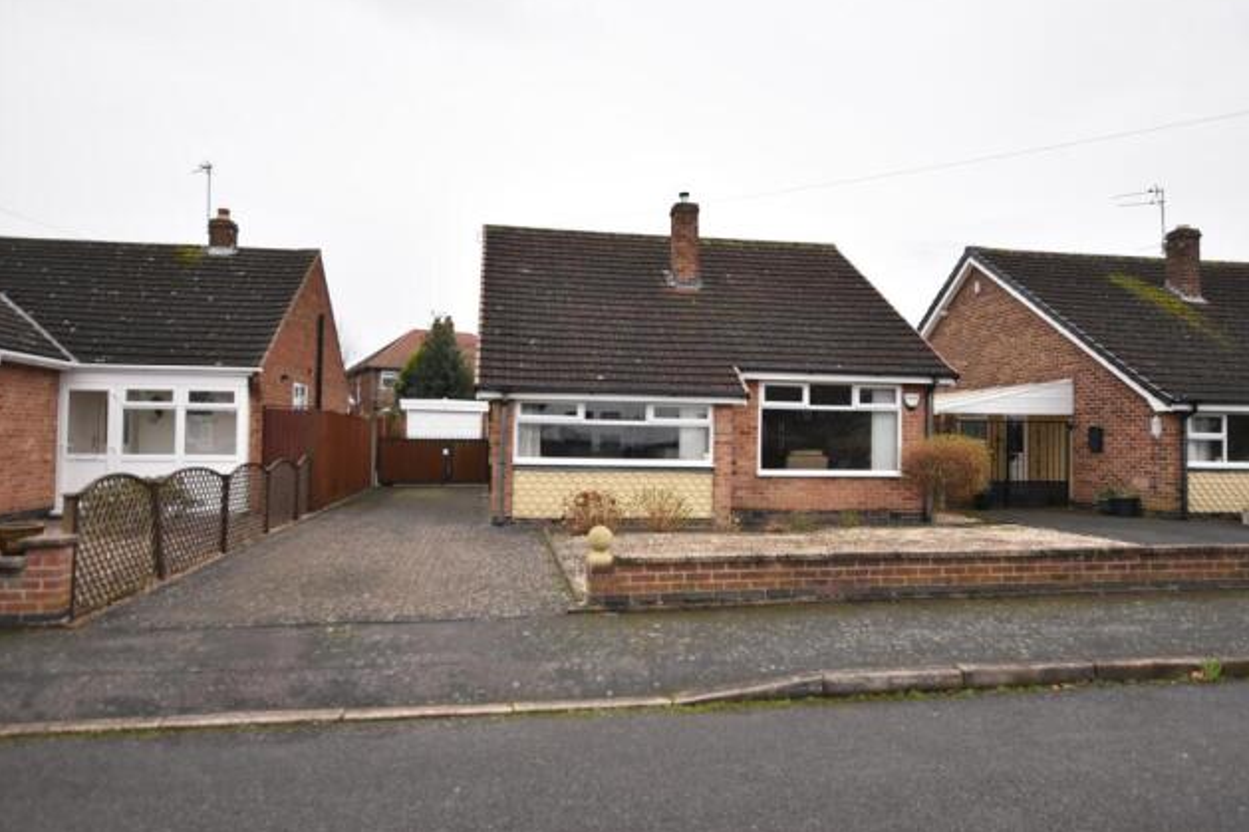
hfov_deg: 71.5
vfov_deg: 51.3
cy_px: 404
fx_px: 867
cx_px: 630
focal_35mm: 25
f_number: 3.5
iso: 1600
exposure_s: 1/4000
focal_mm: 16
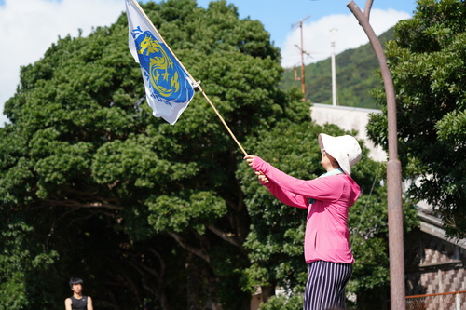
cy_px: 155
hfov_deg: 20.4
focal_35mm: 100
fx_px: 1294
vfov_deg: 13.7
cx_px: 233
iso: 125
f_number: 5
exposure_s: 1/500
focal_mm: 100
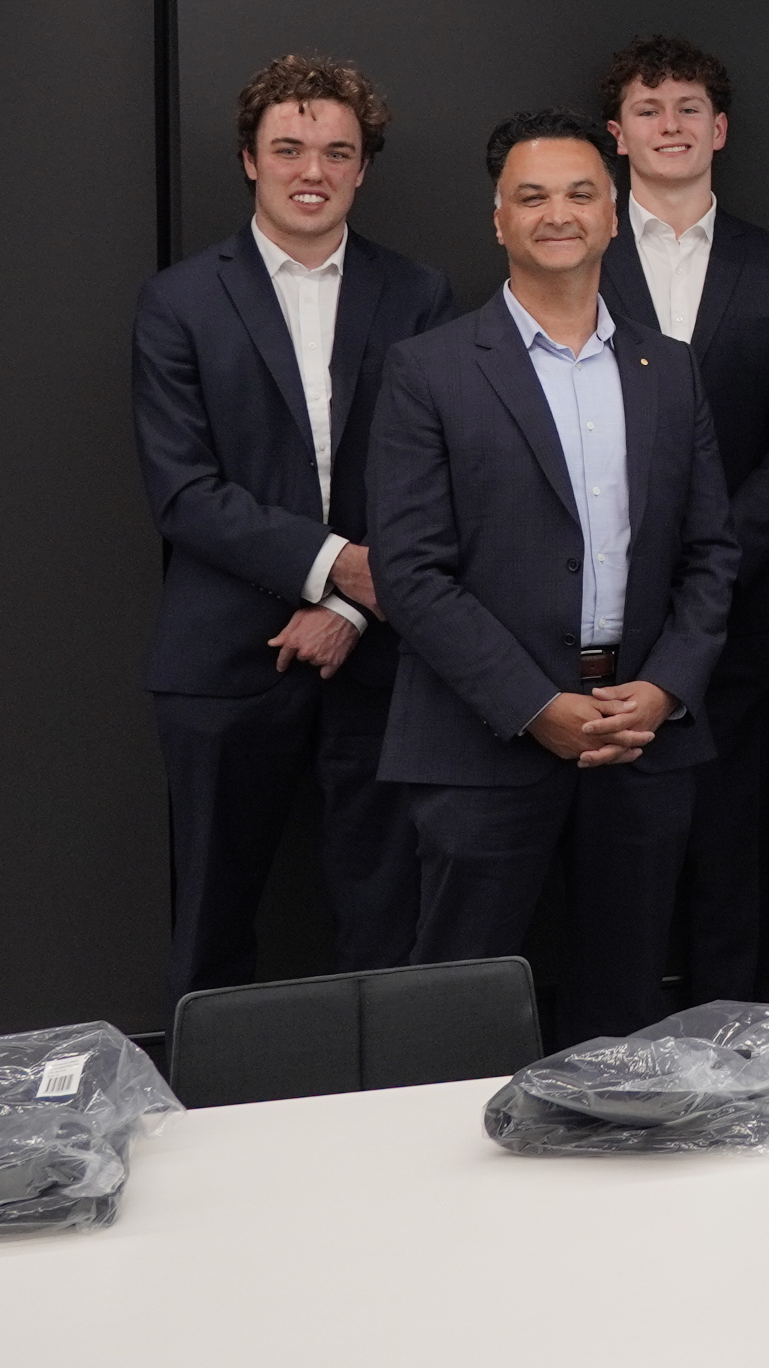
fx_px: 3046
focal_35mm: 84
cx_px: 1485
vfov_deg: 24.7
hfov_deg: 12.8
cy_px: 189
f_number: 3.5
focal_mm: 18
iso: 400
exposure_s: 1/40
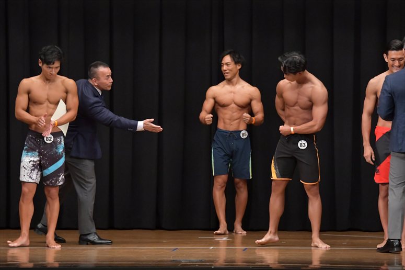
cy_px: 135
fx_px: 2271
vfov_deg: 6.8
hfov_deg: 10.2
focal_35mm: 202
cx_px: 202
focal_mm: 135
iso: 6400
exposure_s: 1/400
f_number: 5.6
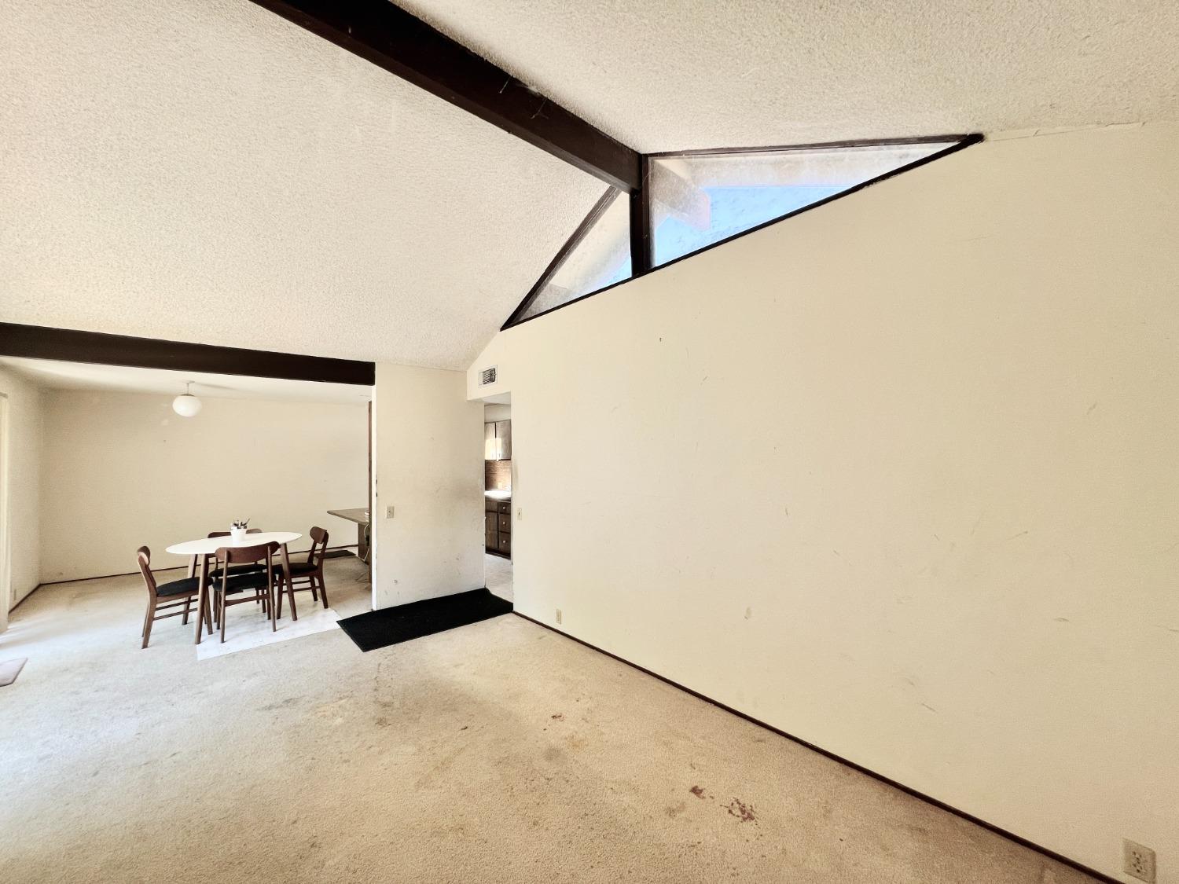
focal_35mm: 13
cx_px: 590
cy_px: 442
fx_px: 443
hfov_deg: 106.2
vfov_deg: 89.9
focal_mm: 1.57
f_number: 1.8
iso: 80
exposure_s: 1/99
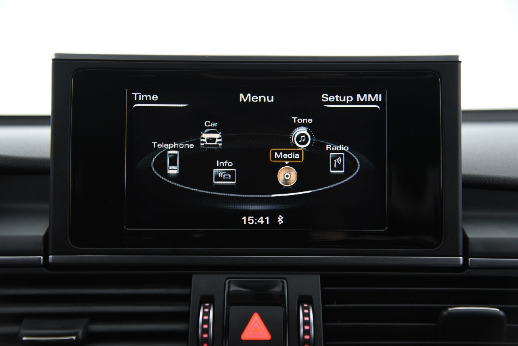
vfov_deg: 24.6
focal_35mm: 55
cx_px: 259
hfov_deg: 36.2
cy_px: 173
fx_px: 792
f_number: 4
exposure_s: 1/30
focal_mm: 55
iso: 4000
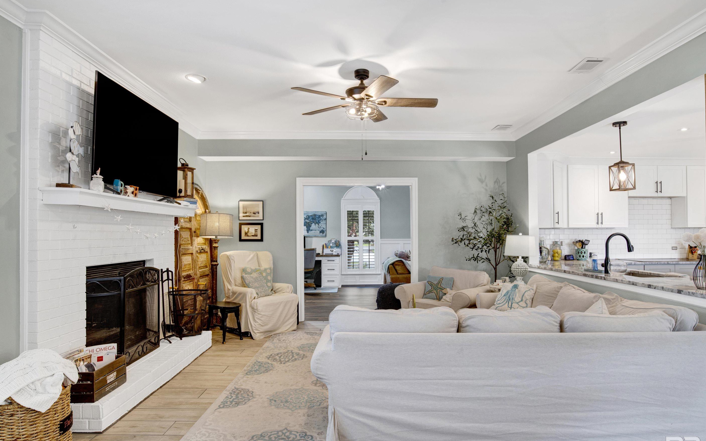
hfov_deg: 85.1
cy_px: 233
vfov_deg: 59.6
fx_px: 385
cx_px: 361
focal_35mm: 20
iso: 200
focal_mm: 18
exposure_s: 1/2.5
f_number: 11
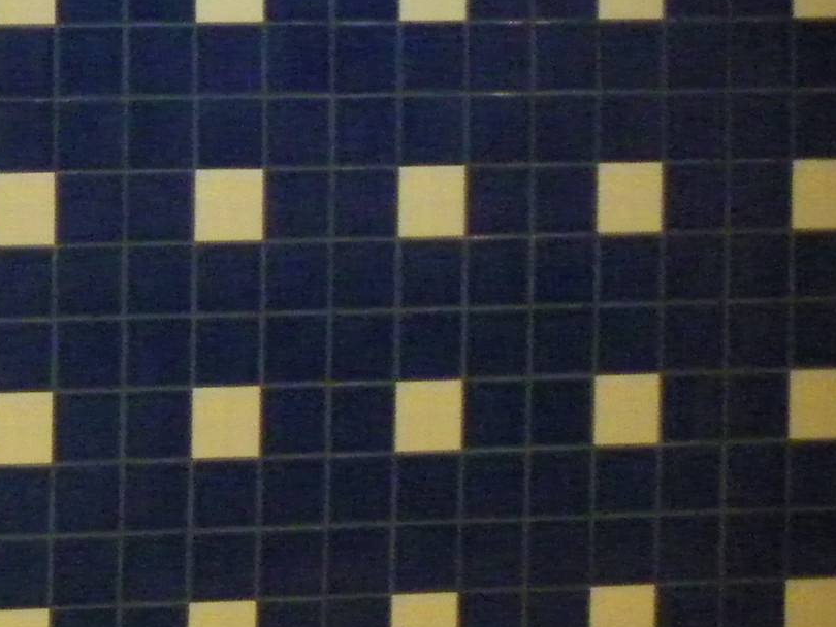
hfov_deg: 12.2
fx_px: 3503
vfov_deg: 10.1
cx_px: -787
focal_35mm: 145
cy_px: -13
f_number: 3.5
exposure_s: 1/40
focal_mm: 6.3
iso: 800
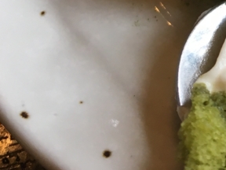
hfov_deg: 16.8
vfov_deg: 13.8
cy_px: -50
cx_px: 367
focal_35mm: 103
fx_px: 672
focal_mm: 4.15
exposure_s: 1/40
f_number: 2.2
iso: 32
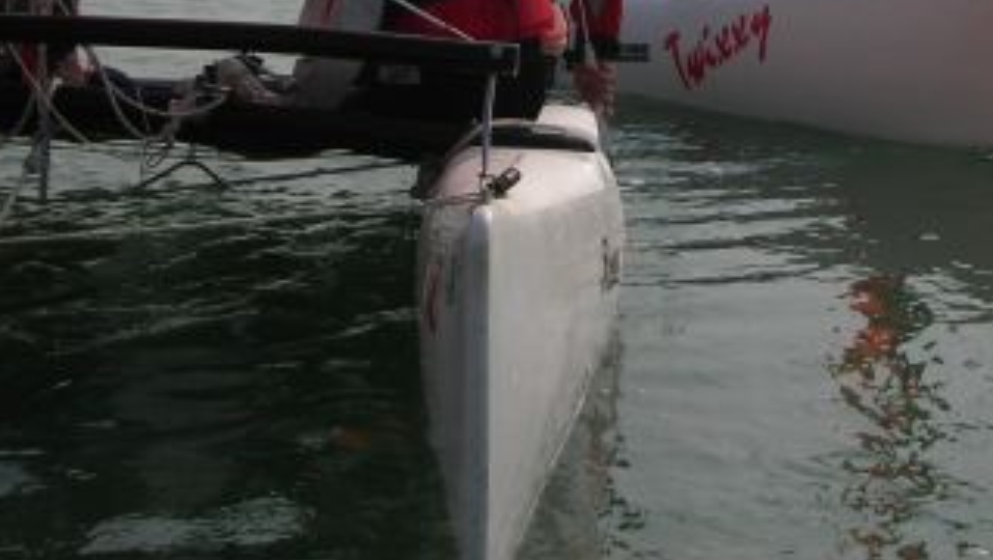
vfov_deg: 14.0
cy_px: -184
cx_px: 520
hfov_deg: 25.6
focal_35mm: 83
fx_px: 2187
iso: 50
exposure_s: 1/374
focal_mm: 6.3
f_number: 6.4
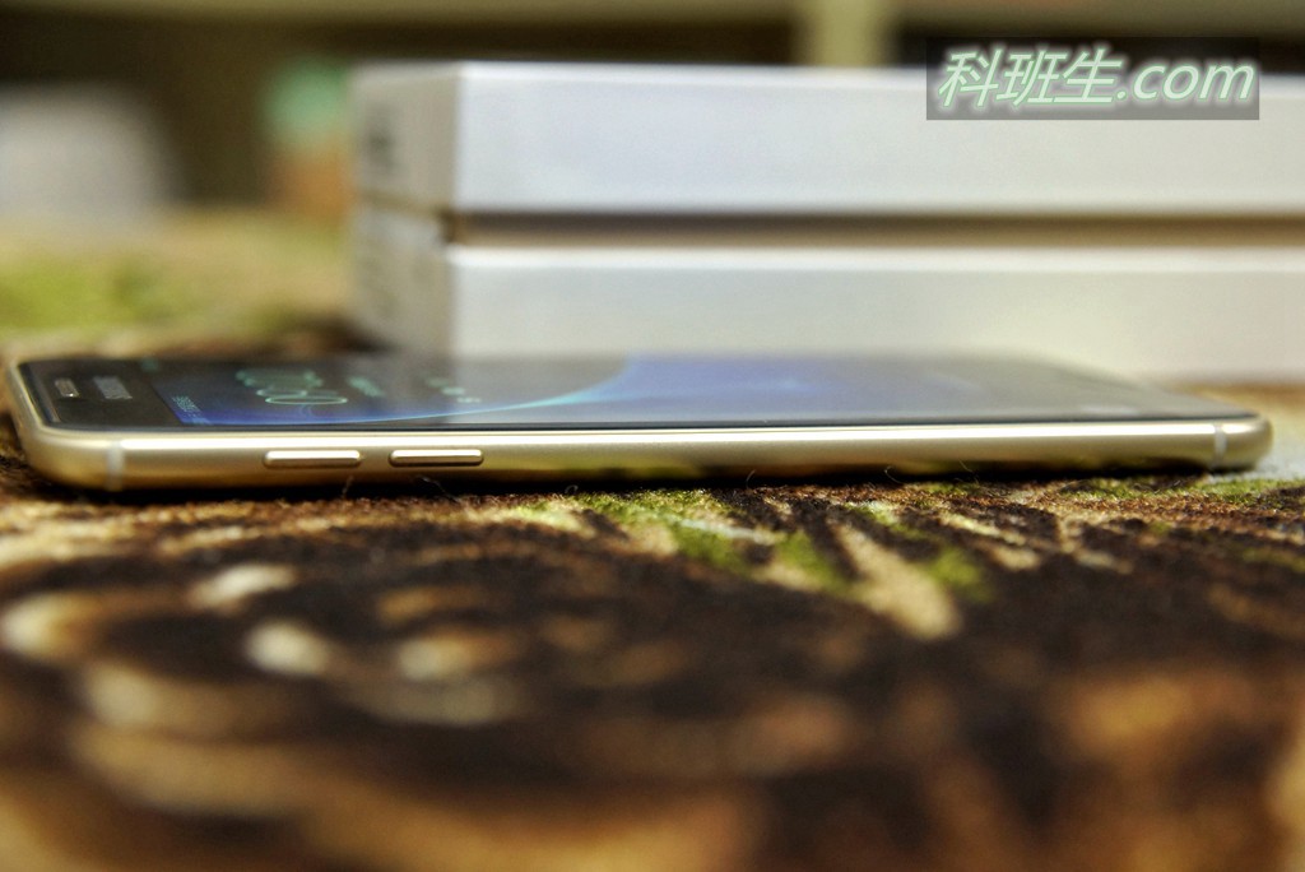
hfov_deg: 27.0
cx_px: 652
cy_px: 436
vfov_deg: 18.2
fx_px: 2720
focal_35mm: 75
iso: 400
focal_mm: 50
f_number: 4
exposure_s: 1/25
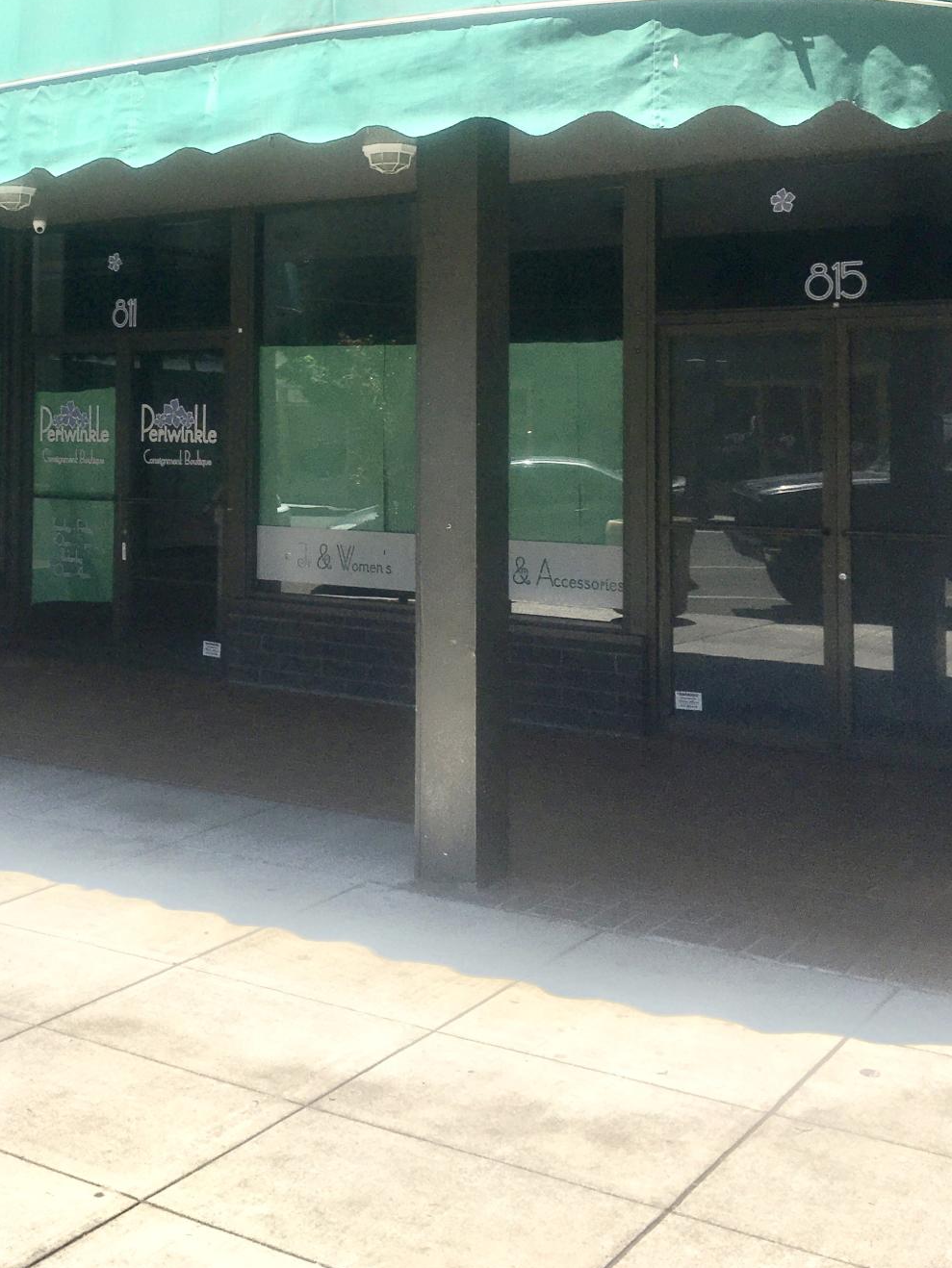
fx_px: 1613
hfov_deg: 32.4
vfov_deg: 42.1
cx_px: 258
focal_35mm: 44
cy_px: 379
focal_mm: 4.15
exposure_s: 1/938
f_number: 2.2
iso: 25
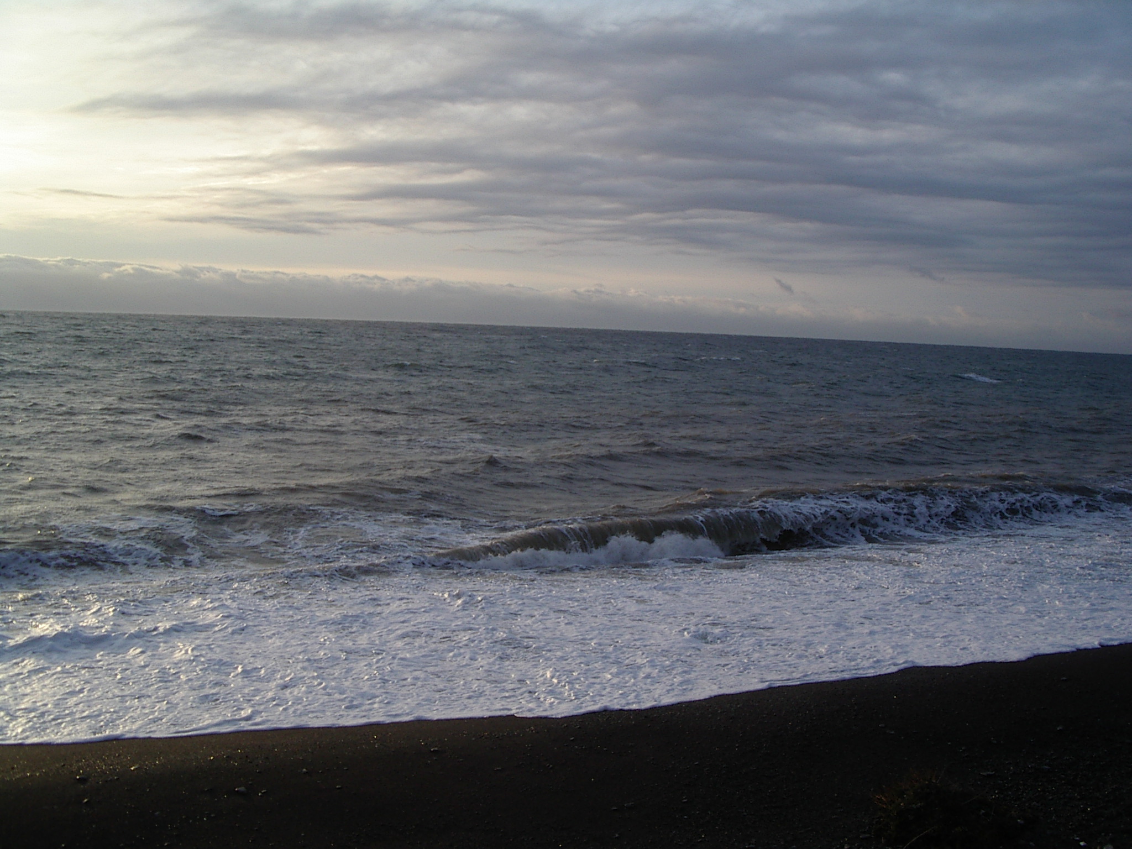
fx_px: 1243
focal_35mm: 38
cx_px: 566
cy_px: 424
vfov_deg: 37.7
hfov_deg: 49.0
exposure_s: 1/200
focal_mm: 5.8
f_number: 4.8
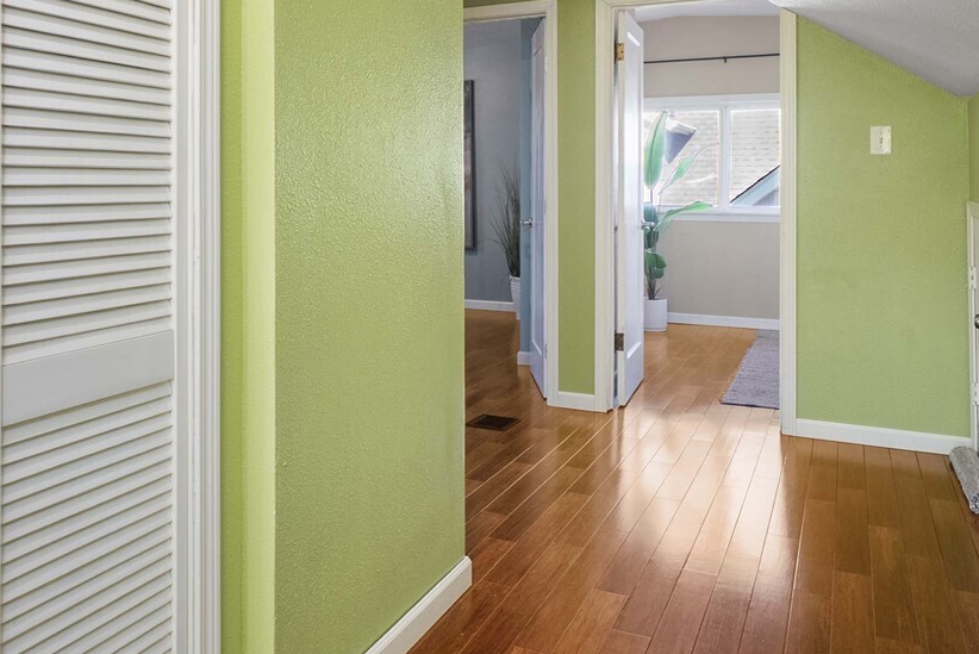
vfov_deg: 39.7
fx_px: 898
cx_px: 297
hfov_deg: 55.5
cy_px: 232
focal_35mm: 33
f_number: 7.1
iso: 1000
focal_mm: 16
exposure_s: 1/8
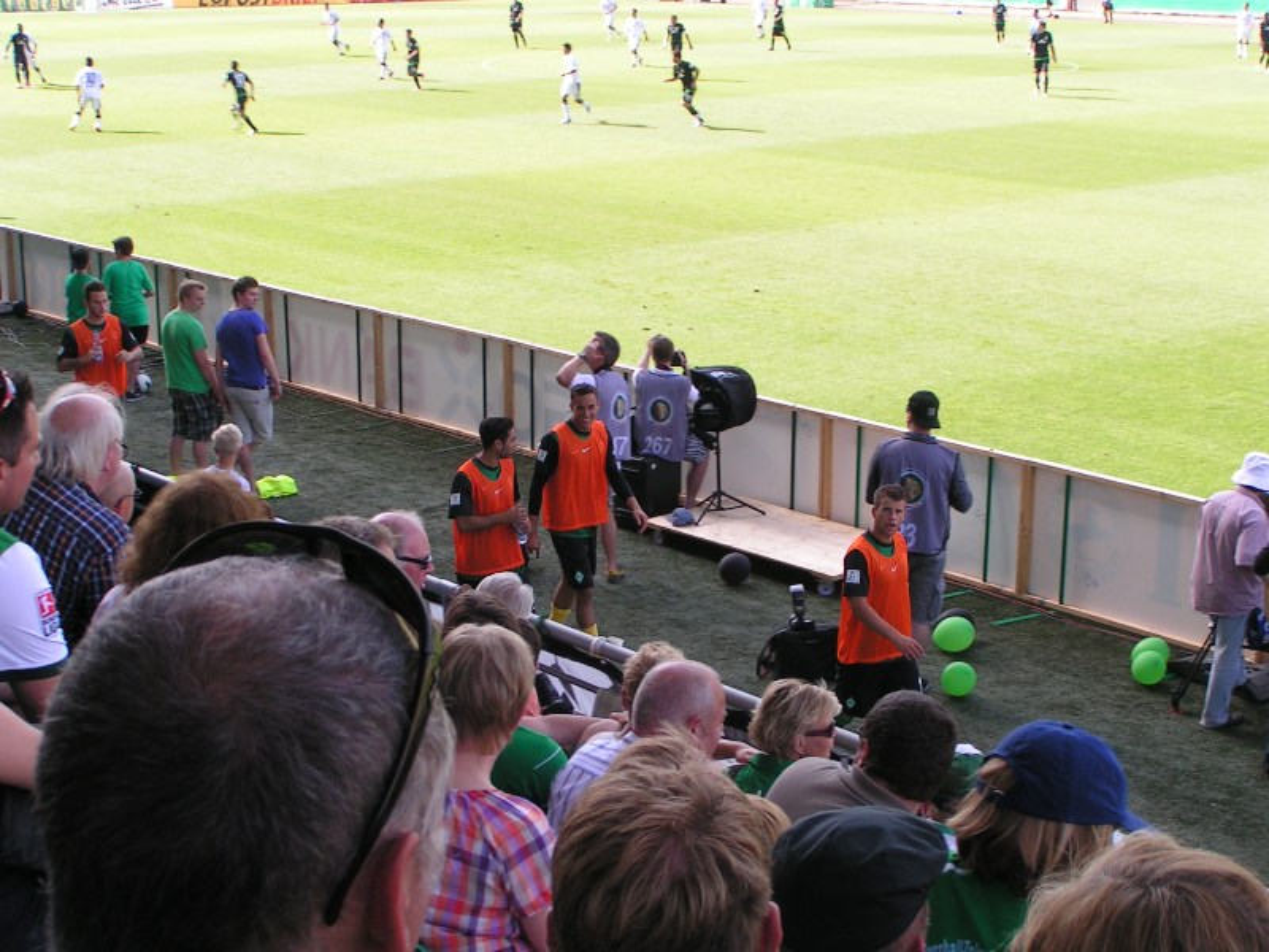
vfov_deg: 25.7
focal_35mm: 57
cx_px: 634
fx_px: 2090
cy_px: 476
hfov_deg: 33.8
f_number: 5.6
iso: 50
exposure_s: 1/100
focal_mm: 8.7
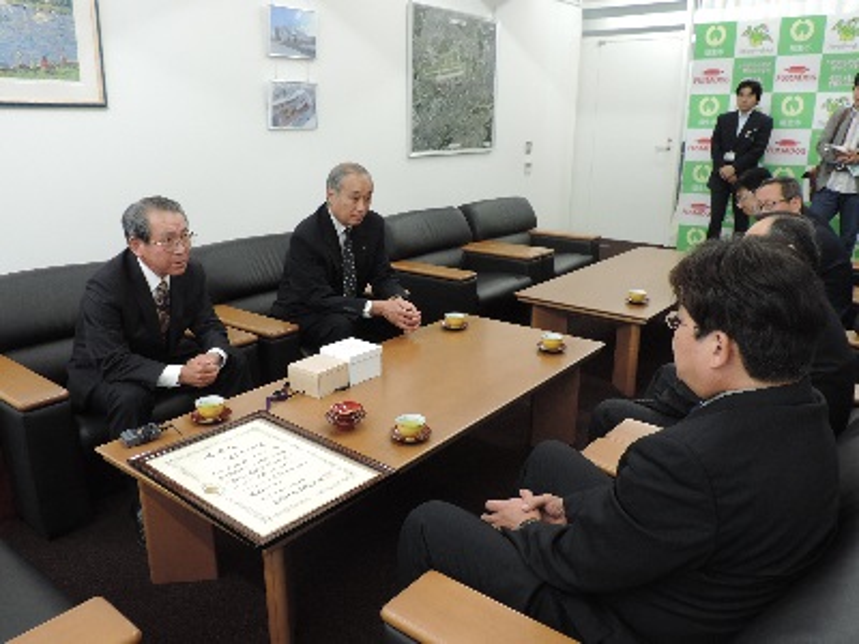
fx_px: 695
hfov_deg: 63.4
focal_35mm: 28
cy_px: 322
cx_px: 430
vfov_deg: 49.7
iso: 280
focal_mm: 4.9
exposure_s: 1/30
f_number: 3.1
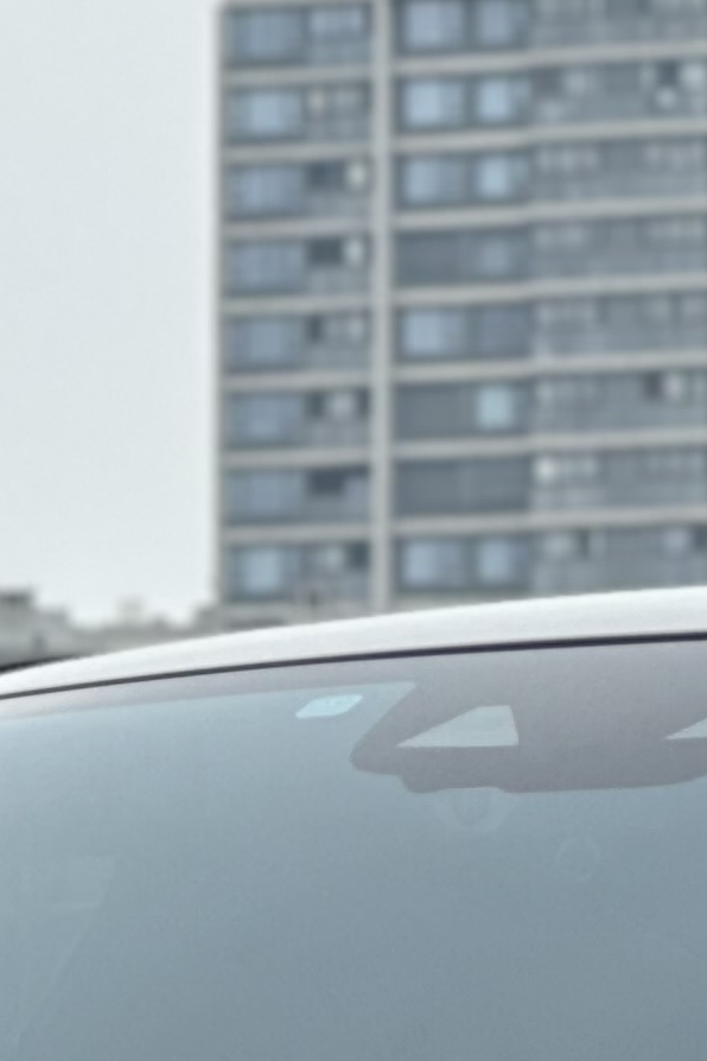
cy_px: 1586
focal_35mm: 361
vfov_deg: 5.7
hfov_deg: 3.8
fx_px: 10634
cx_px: 765
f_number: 2.8
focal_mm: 9
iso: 25
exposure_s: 1/206
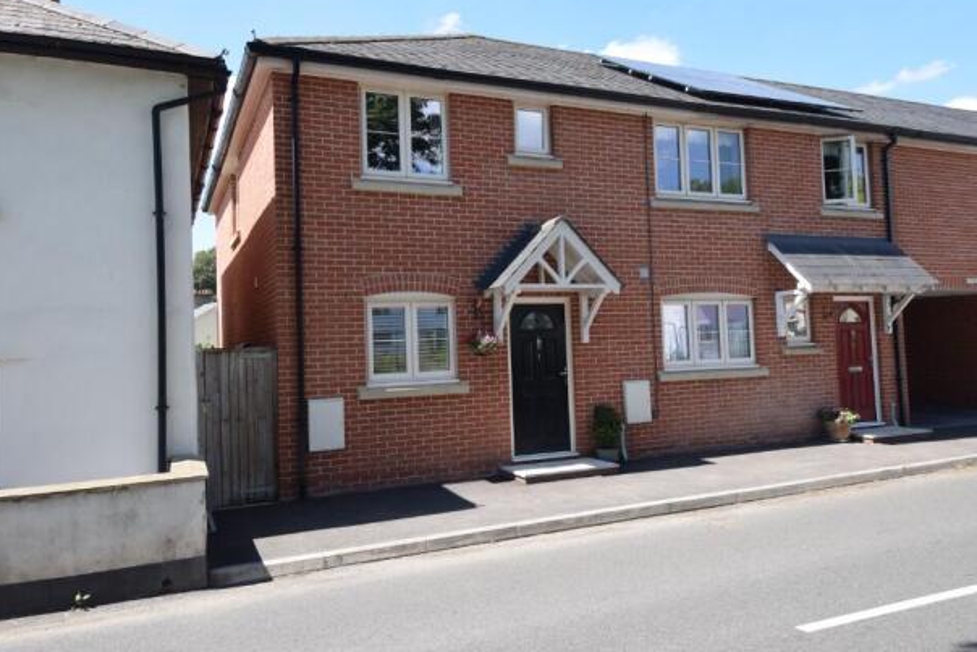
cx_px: 471
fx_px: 706
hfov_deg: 69.4
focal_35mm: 26
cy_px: 307
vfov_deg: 49.6
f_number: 8
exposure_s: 1/250
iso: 200
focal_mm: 16
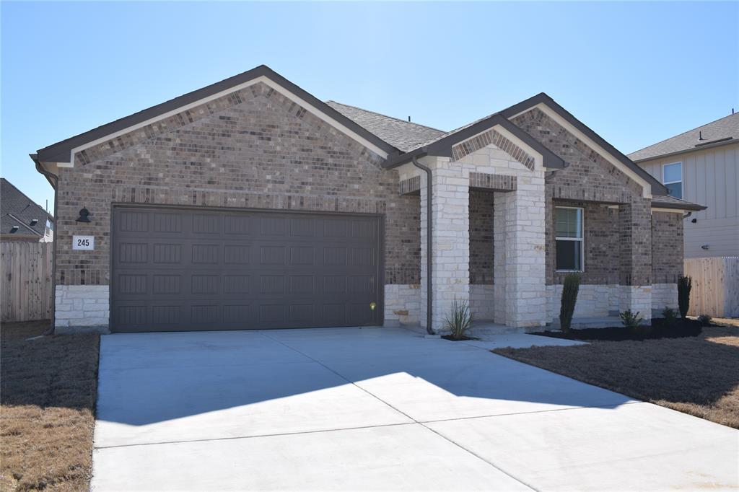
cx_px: 370
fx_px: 616
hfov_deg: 61.9
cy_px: 246
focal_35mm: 30
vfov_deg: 43.6
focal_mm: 20
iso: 200
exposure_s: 1/400
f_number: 10
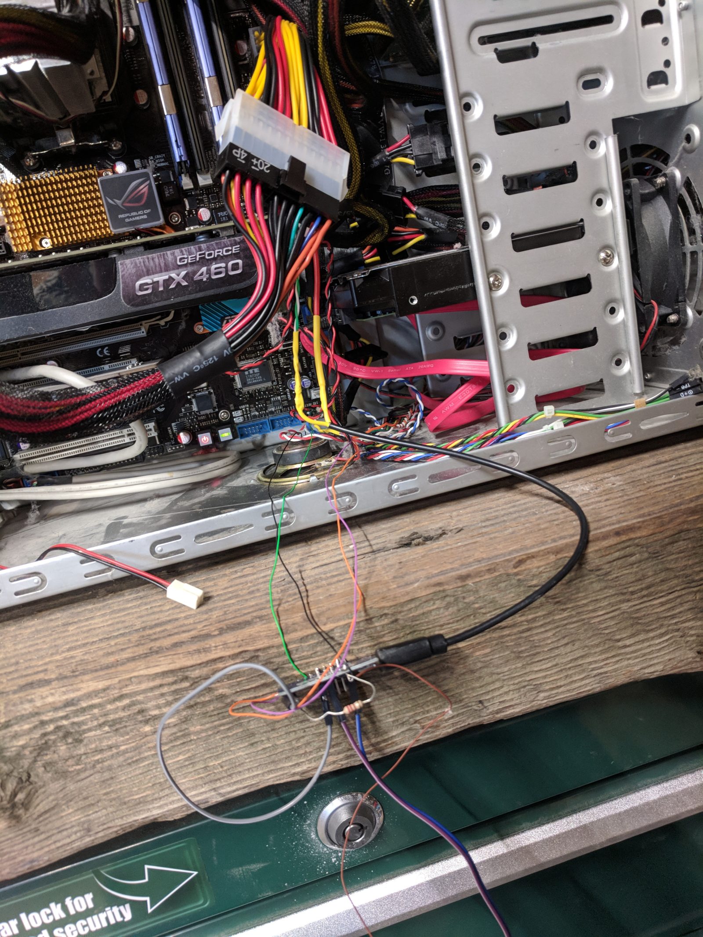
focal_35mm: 26
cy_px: 468
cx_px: 352
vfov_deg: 67.3
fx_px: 704
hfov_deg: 53.1
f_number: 2
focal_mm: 4.67
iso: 389
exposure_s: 1/40
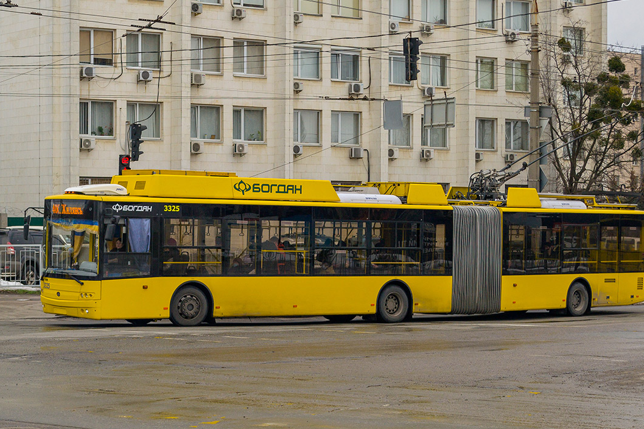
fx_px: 1359
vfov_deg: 17.9
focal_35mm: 76
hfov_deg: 26.7
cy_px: 165
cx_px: 310
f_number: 5.6
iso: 200
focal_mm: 40
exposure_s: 1/500
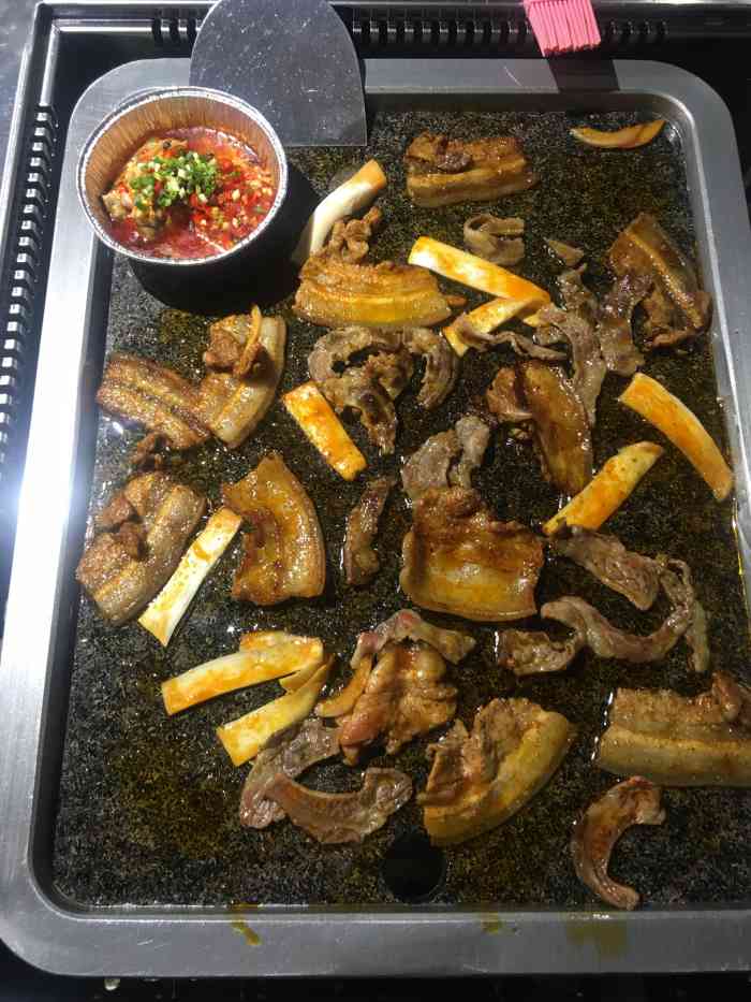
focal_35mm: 29
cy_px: 501
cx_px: 376
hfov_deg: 48.2
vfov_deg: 61.7
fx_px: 839
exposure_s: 1/17
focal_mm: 4.15
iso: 64
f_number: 2.2
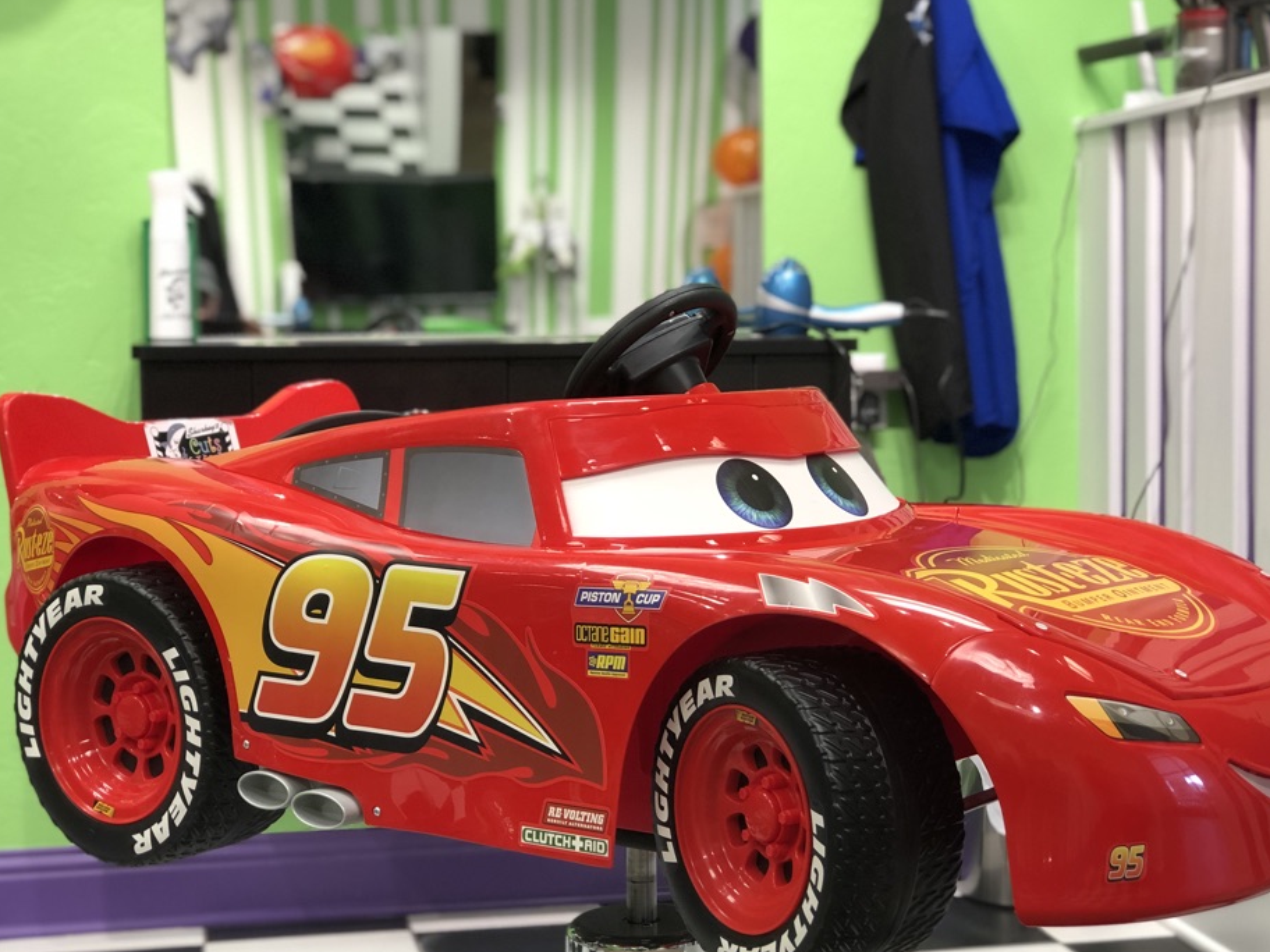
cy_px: 527
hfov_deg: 30.3
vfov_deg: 22.9
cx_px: 664
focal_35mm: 64
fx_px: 2348
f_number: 2.8
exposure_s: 1/30
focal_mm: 6.6
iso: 80
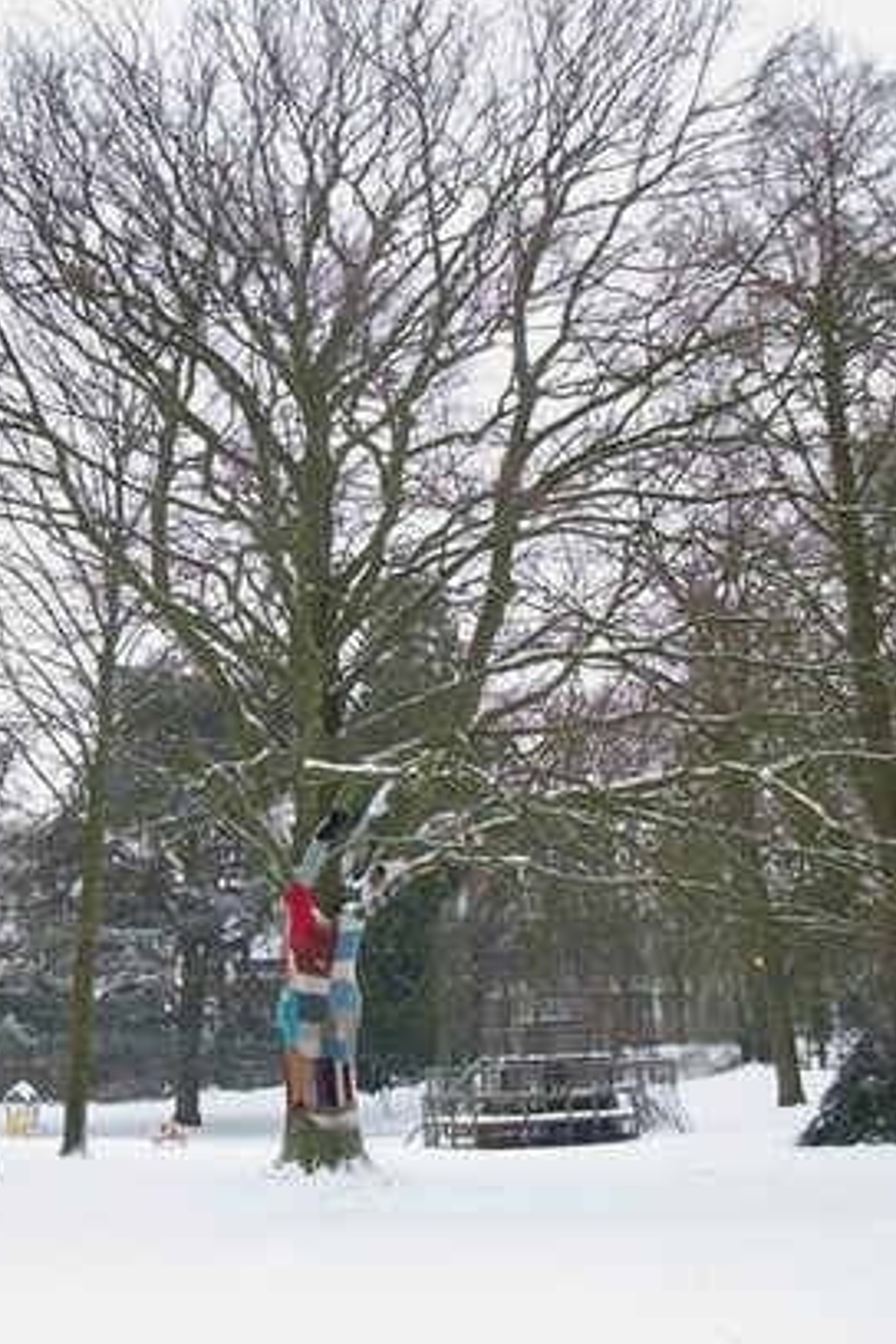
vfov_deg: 40.3
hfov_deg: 27.2
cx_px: 254
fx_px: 1829
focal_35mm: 49
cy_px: 662
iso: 80
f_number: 2.9
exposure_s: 1/125
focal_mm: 5.7
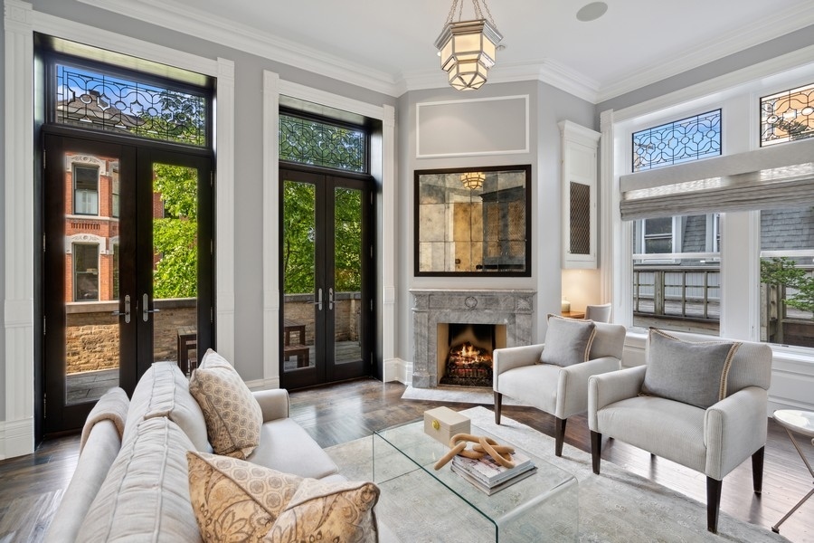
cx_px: 407
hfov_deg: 96.7
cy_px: 272
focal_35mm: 16
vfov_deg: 73.7
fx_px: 362
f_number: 8
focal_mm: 16
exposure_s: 1/20
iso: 320
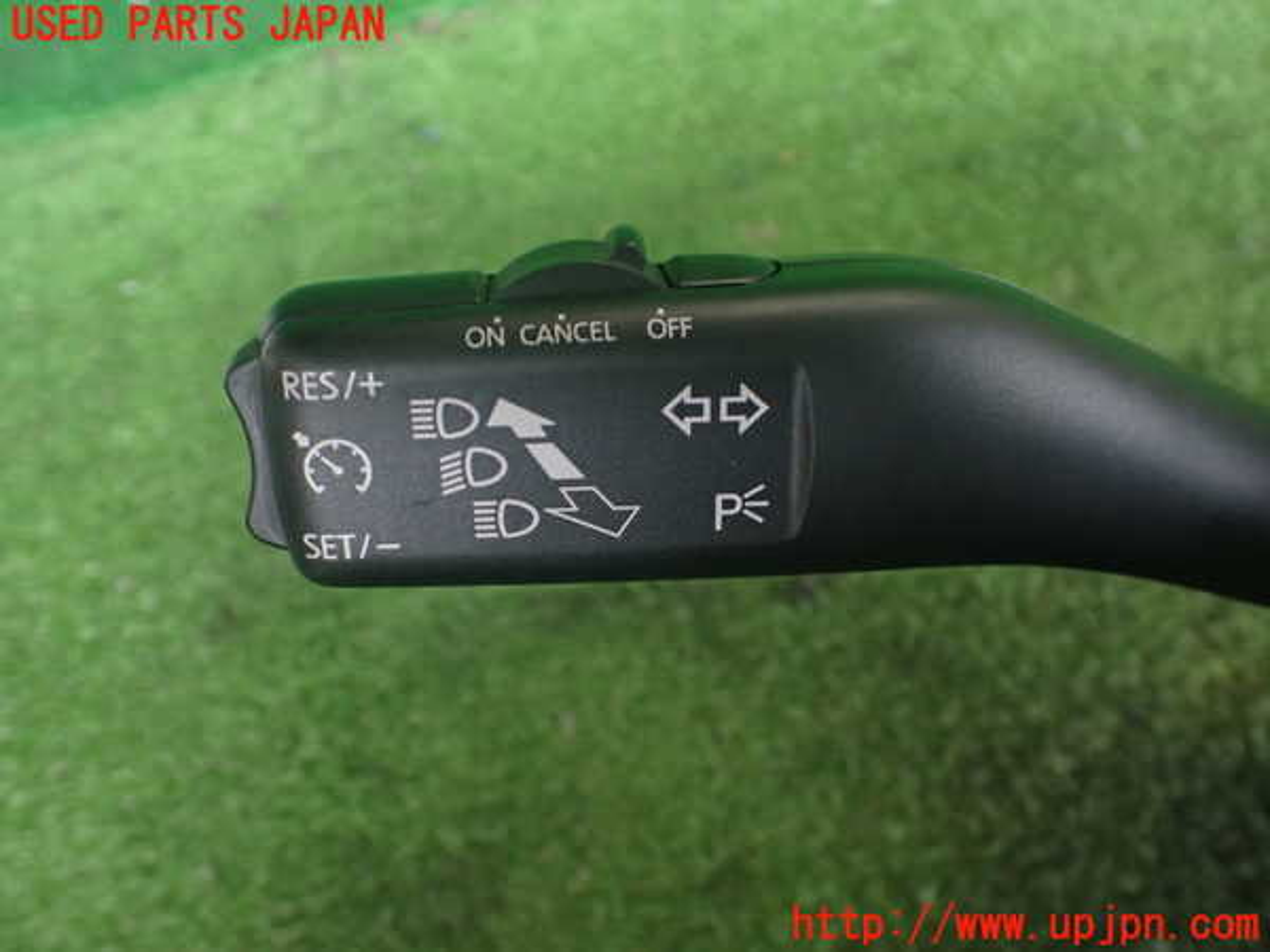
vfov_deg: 46.8
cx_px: 635
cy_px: 476
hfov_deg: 60.0
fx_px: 1101
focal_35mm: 30
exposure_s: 1/125
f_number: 2.3
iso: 640
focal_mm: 5.4
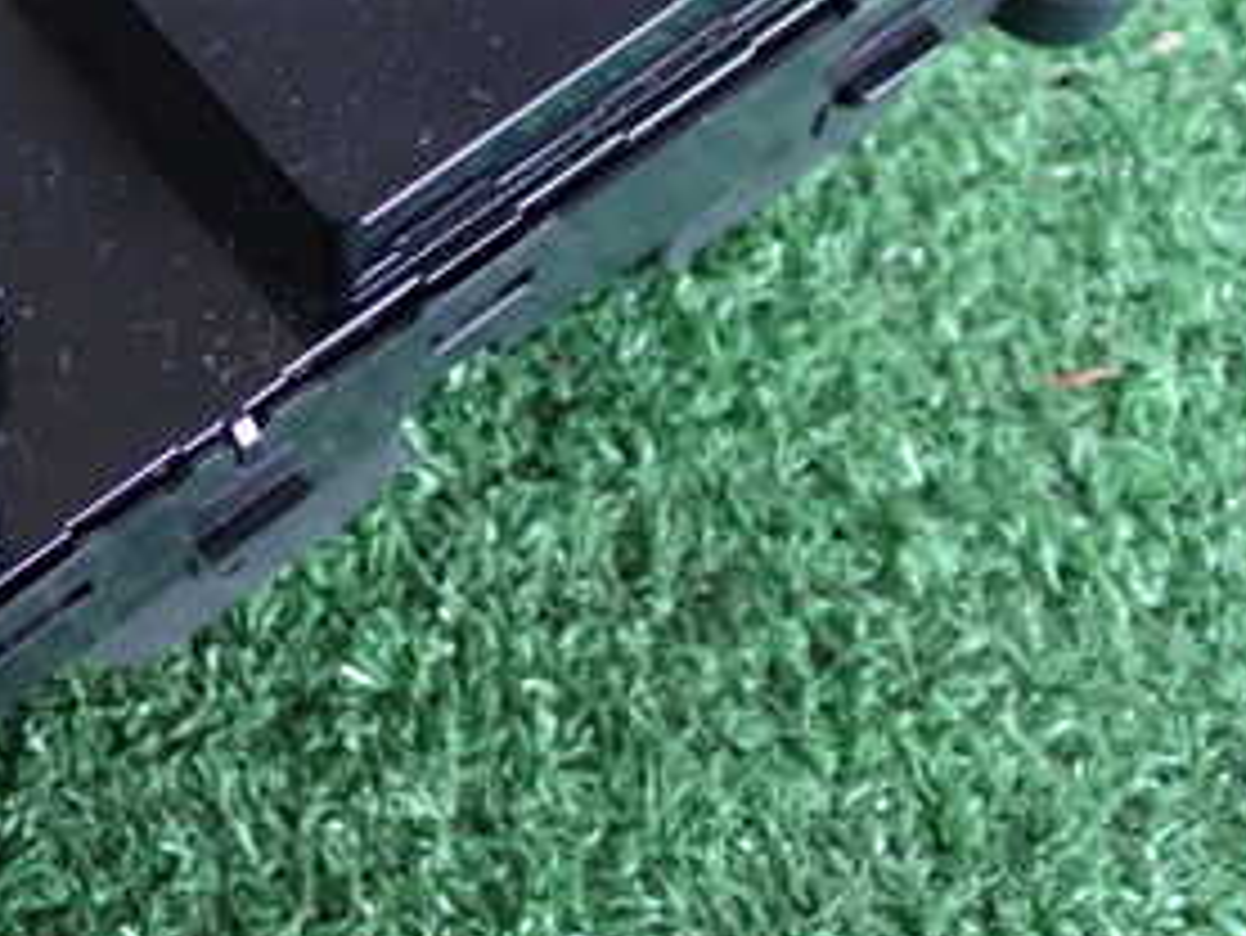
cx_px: 0
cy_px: 324
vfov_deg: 18.9
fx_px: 2809
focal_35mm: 78
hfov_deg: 23.9
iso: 800
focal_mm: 6.37
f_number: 2.5
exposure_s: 1/13
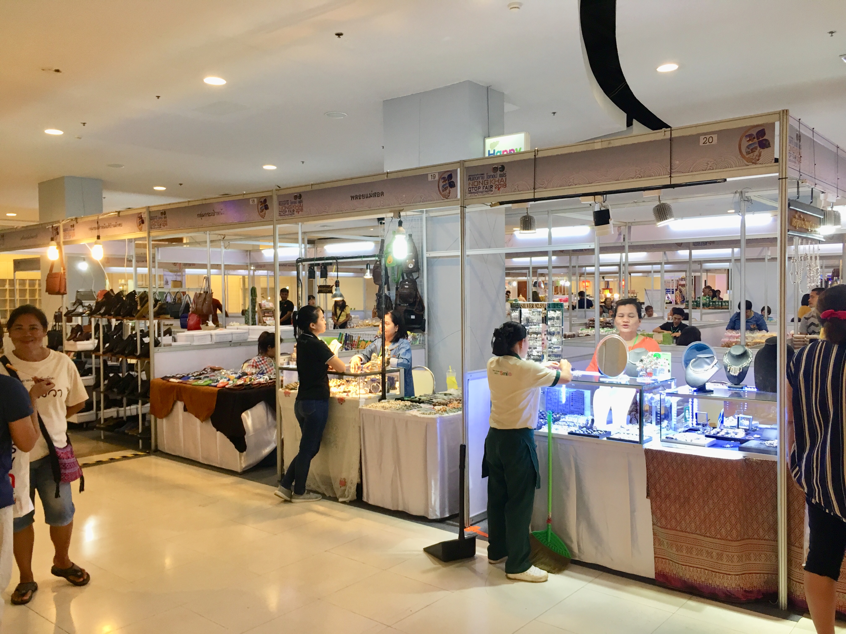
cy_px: 317
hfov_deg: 61.7
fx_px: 709
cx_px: 423
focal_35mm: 29
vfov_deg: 48.2
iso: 50
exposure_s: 1/33
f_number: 2.2
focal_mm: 4.15
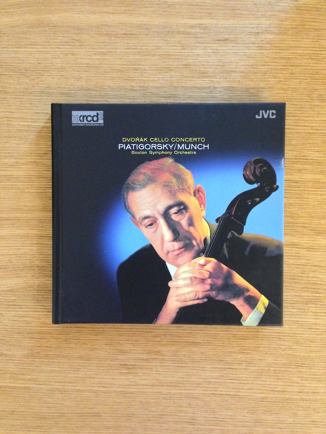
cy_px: 217
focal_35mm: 33
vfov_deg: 55.4
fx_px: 414
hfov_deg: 42.9
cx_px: 163
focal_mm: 4.12
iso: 800
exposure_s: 1/15
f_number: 2.4
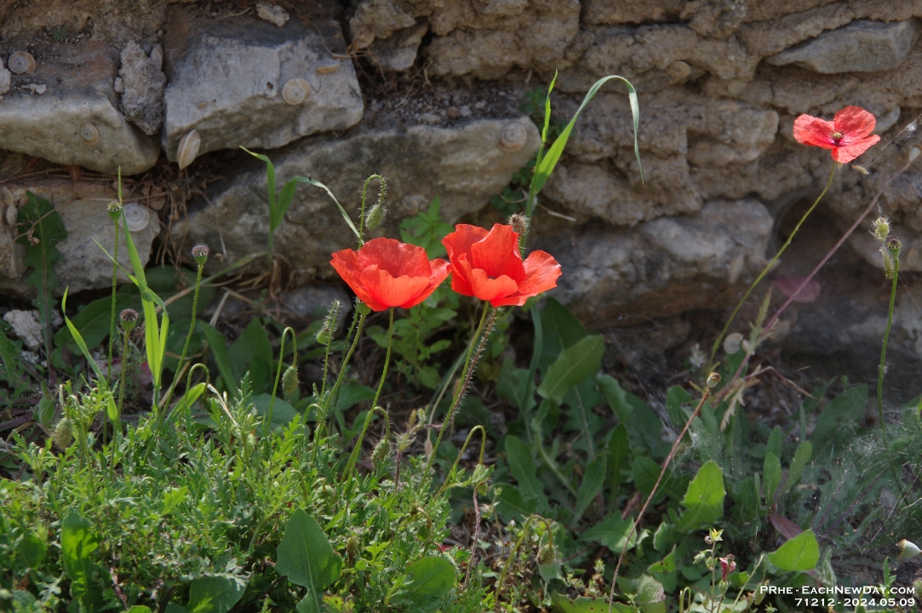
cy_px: 306
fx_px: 5169
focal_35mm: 202
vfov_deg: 6.8
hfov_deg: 10.2
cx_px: 461
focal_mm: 135
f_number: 8
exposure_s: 1/200
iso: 160
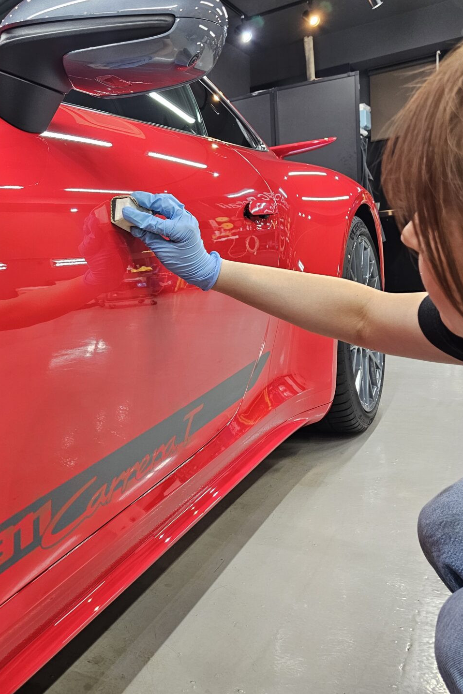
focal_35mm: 32
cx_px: 17
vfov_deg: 58.7
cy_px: 347
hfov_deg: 37.4
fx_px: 617
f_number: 1.7
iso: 160
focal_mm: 6.3
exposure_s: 1/100
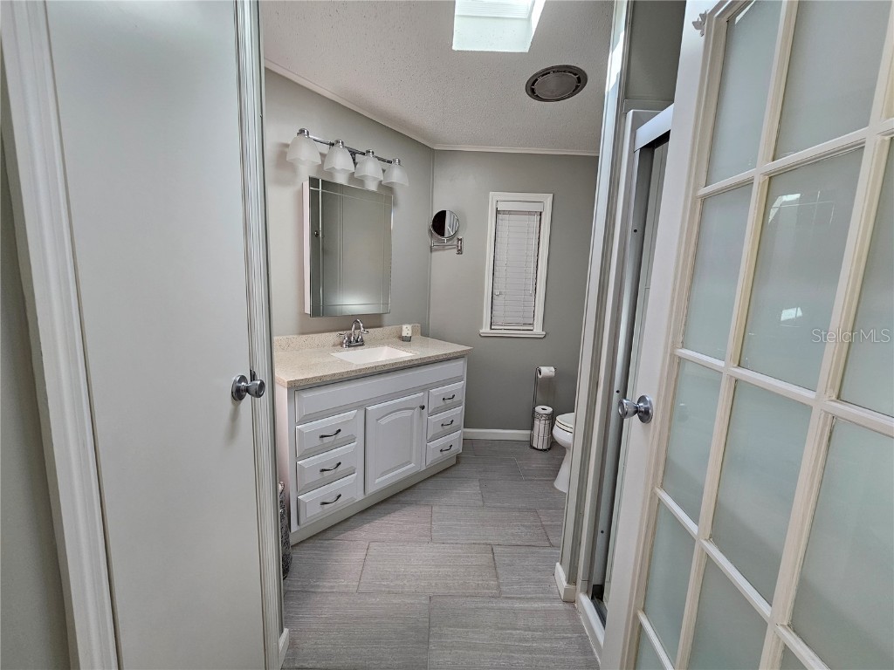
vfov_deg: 89.9
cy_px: 335
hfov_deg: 106.2
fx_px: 336
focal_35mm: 13
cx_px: 447
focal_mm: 2.2
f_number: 2.2
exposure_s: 1/77.4
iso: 100
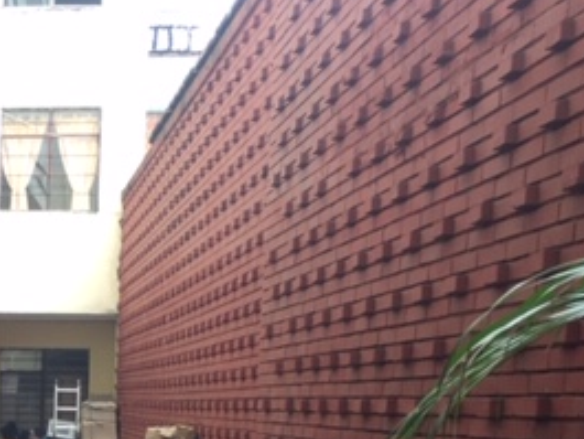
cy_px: 505
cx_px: -73
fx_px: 1181
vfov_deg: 19.9
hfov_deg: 25.5
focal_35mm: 70
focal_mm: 4.15
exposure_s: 1/120
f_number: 2.2
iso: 50
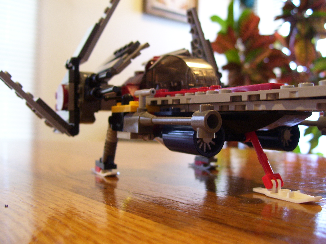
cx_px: 163
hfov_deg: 50.1
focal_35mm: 37
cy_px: 122
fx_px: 348
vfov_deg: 38.7
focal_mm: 6
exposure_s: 1/8
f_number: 2.7
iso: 160
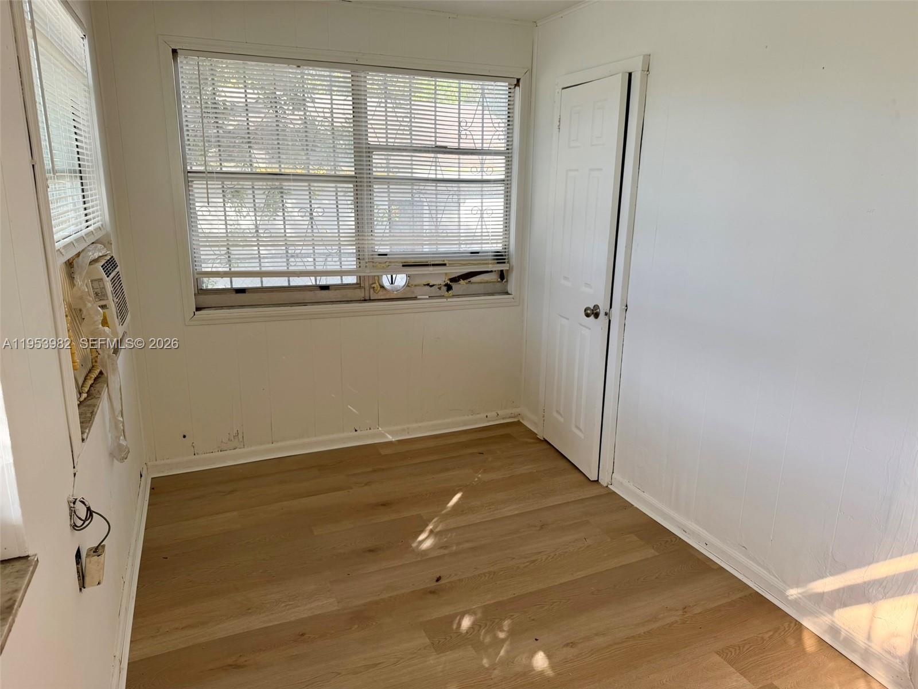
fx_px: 636
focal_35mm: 24
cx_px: 459
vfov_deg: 56.8
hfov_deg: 71.6
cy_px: 344
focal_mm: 6.76
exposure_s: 1/200
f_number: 1.78
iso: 80
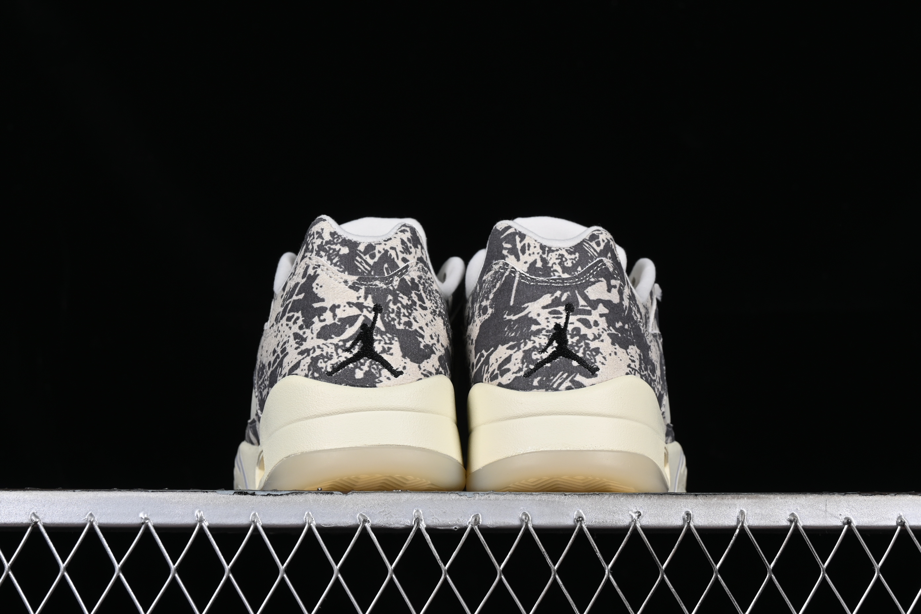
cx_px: 460
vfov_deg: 18.2
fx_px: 1919
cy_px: 307
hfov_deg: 27.0
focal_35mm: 75
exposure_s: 1/80
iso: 160
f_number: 8
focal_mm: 50
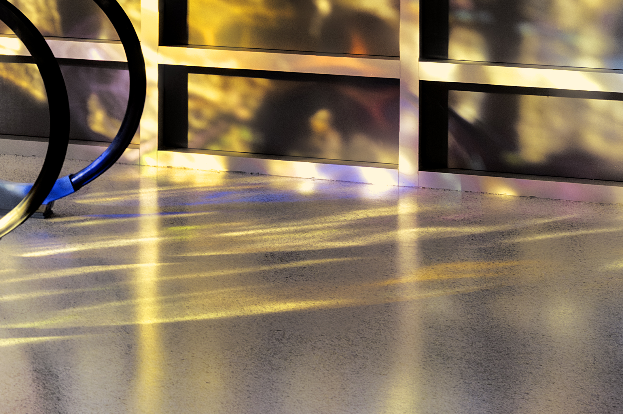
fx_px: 2317
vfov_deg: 9.9
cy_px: -191
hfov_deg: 14.3
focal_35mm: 134
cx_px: -321
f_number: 11
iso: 320
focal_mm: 35
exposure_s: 1/100
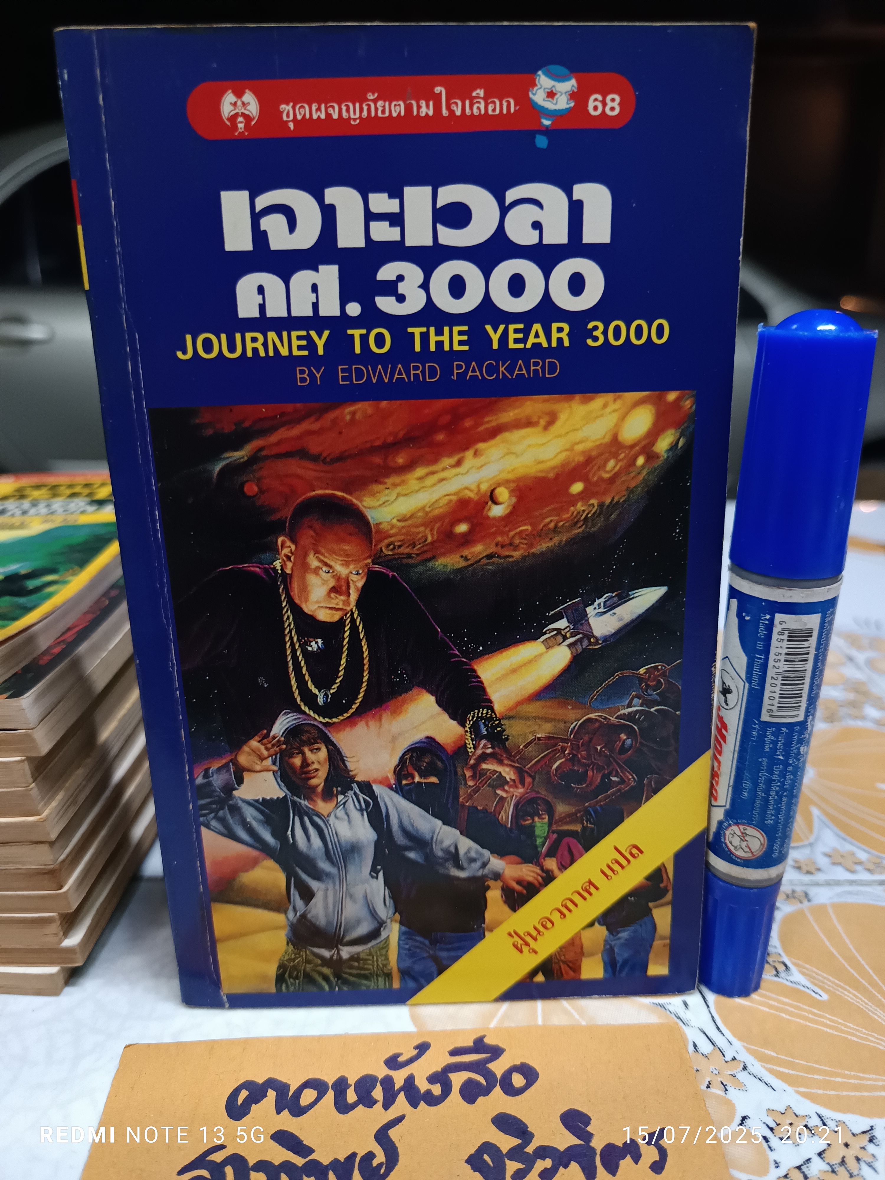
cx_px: 442
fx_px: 818
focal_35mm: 24
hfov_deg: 56.8
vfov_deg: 71.6
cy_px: 590
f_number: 1.7
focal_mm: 5.31
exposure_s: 1/25
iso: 1479
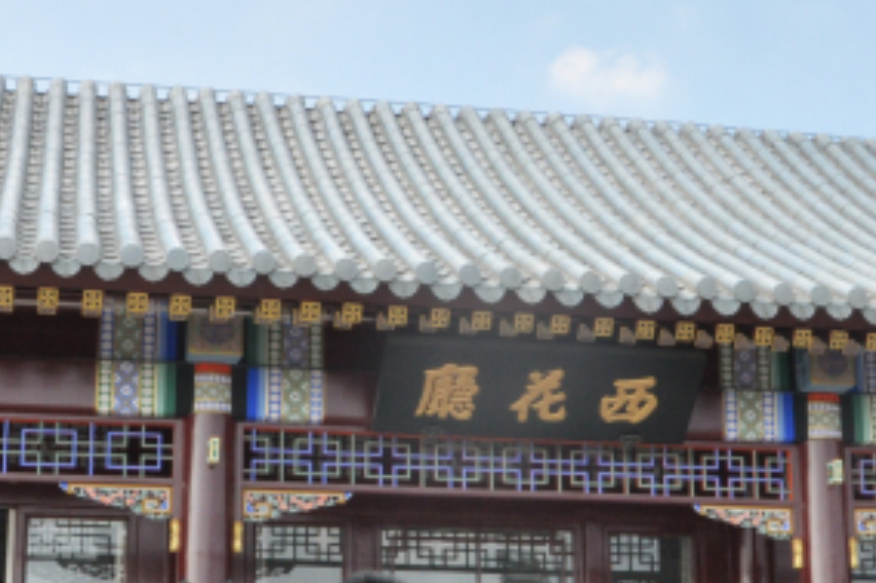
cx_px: 506
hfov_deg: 26.6
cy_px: 347
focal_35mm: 76
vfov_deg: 17.9
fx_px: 1848
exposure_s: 1/320
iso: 560
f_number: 13
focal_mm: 18
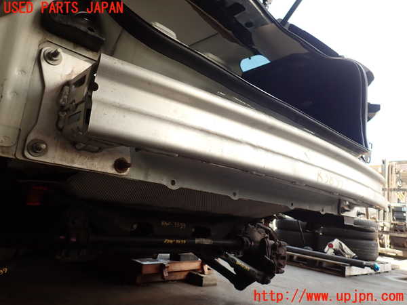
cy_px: 152
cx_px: 204
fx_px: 294
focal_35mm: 25
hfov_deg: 69.4
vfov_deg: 54.9
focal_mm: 4.5
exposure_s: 1/100
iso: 100
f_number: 2.8
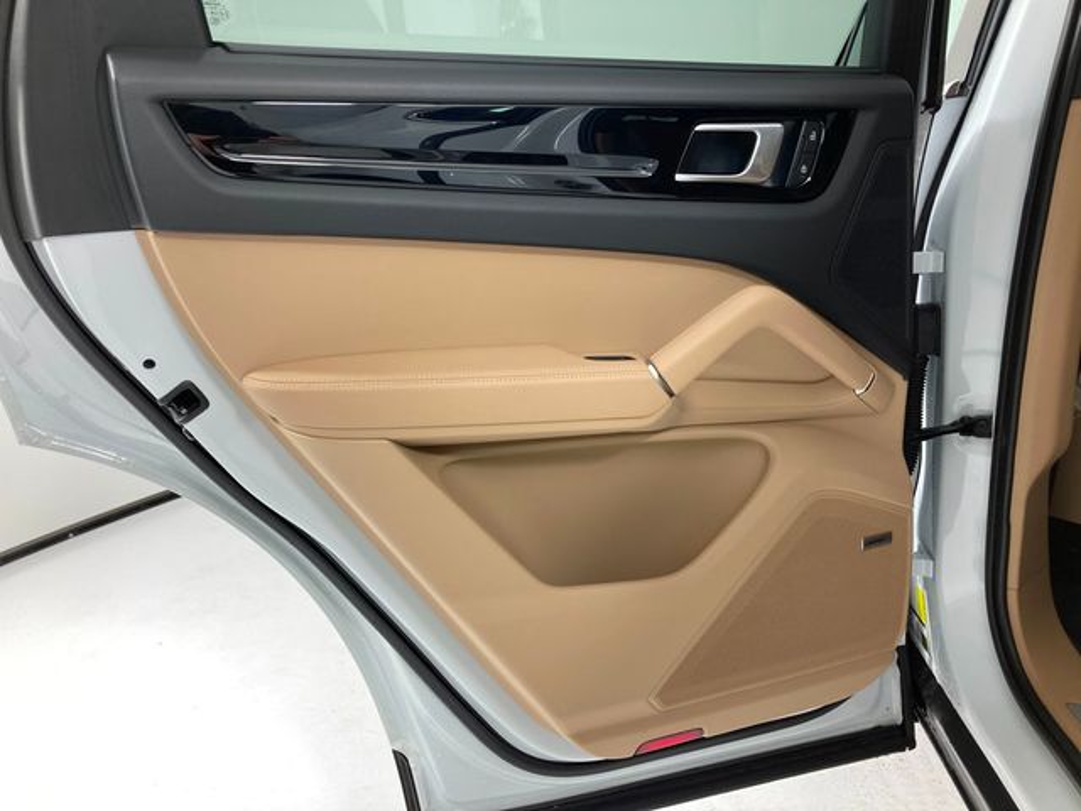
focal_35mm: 28
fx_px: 874
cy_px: 406
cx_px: 540
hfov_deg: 63.4
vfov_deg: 49.7
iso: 40
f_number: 1.8
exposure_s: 1/120
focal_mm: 3.99
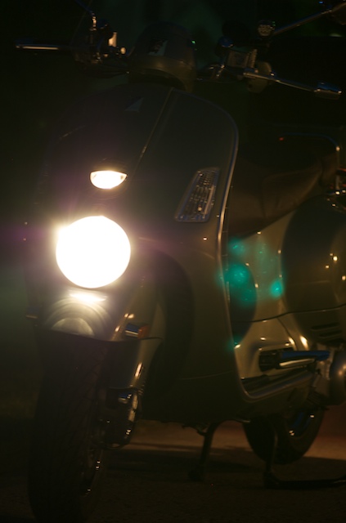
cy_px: 262
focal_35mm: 158
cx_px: 173
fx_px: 2284
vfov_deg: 13.1
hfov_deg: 8.7
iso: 200
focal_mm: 105
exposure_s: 1/2
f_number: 2.8
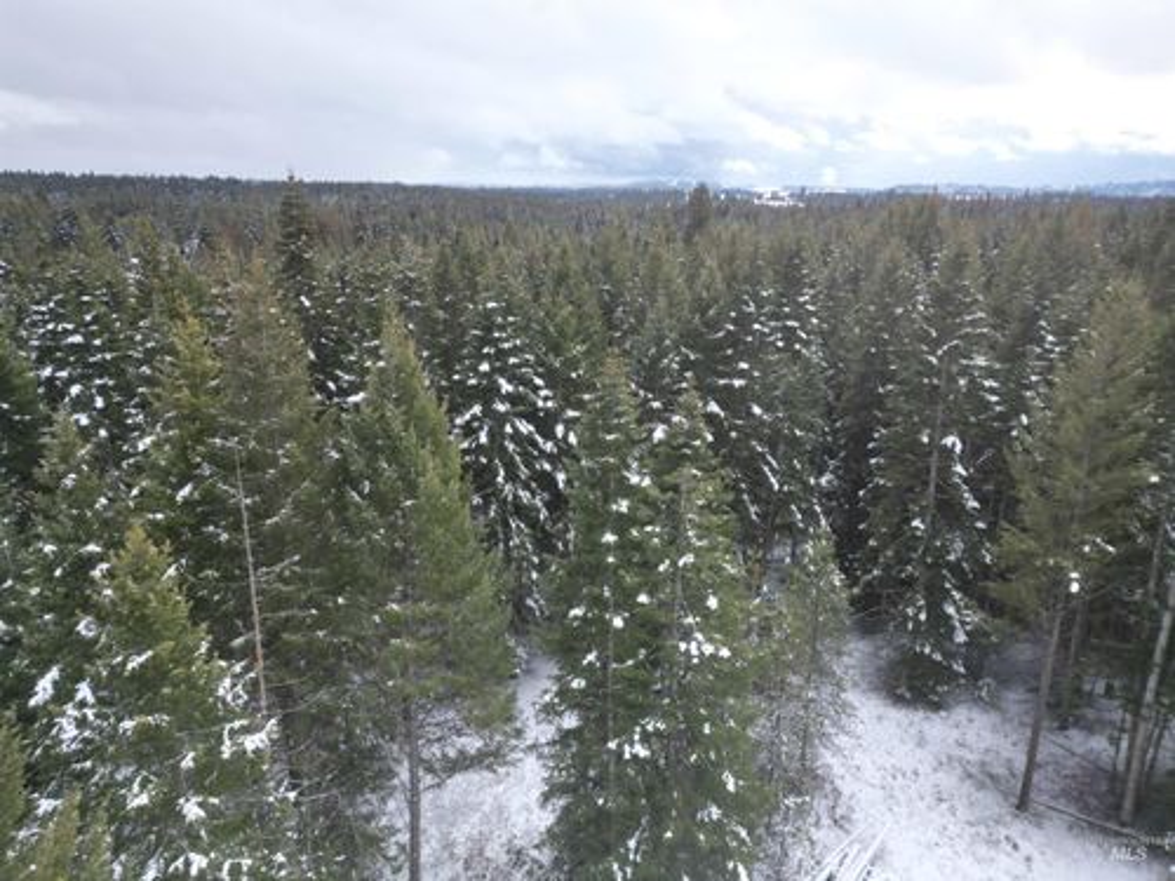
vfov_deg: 56.8
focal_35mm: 24
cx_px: 588
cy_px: 440
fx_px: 815
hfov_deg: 71.6
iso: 130
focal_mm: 6.72
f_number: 1.7
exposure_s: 1/1500
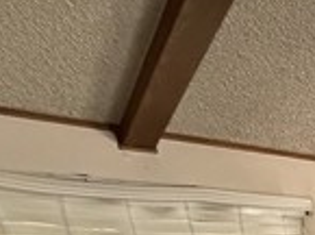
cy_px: 500
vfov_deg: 16.4
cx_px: 537
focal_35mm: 62
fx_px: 563
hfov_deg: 22.1
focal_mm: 2.22
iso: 800
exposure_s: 1/60
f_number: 2.2
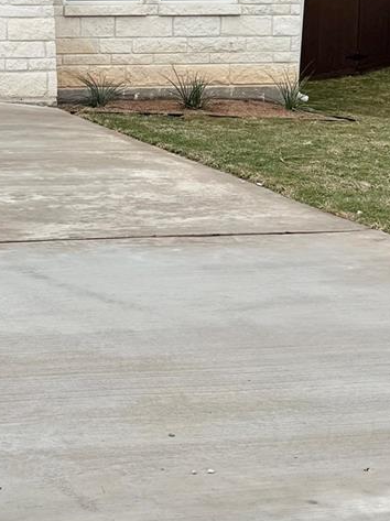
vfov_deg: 24.6
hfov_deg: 18.0
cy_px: 89
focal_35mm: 78
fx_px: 1173
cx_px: -62
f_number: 1.78
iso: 80
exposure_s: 1/5814
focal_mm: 6.76
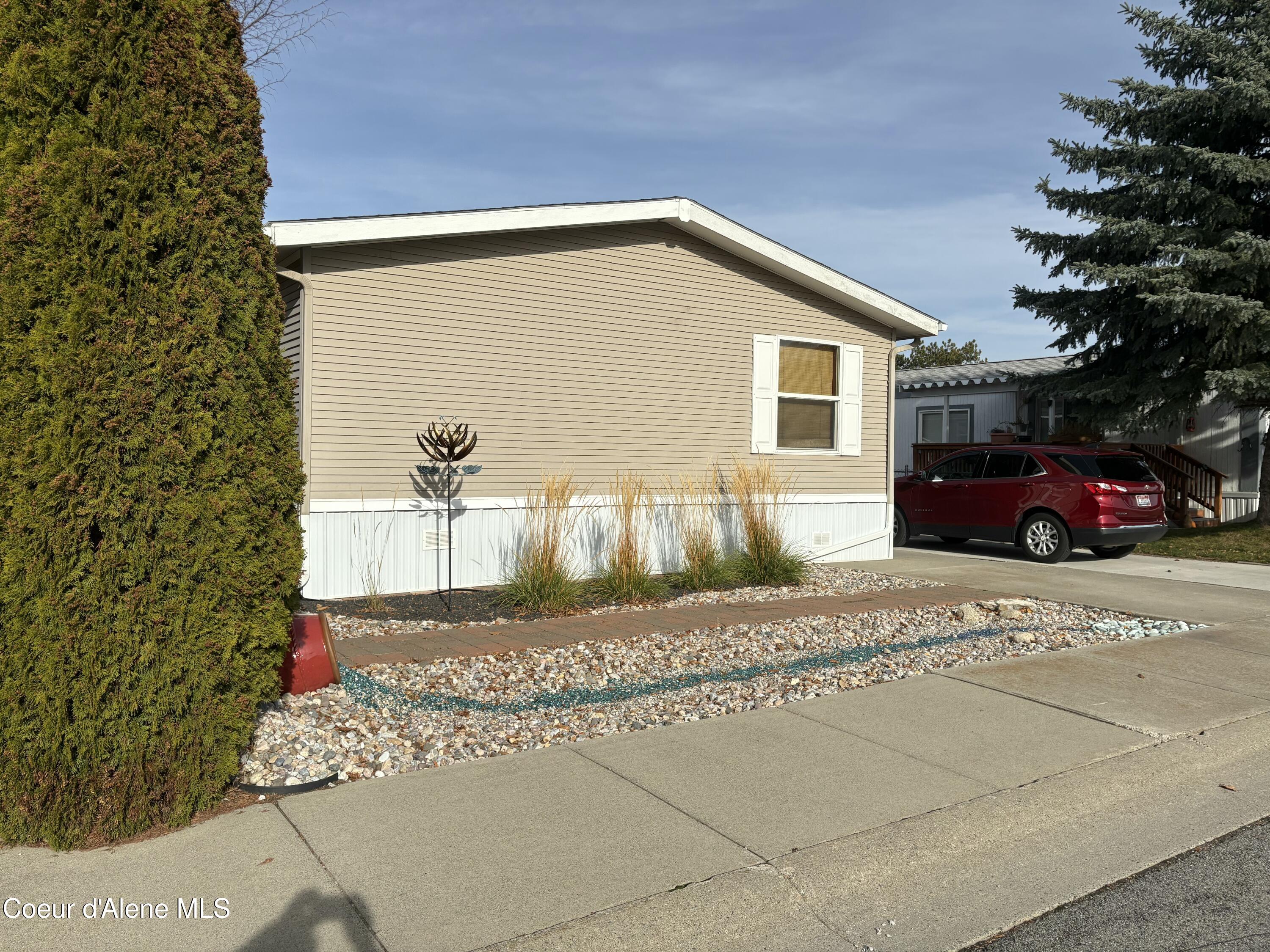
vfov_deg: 53.1
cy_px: 476
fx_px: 954
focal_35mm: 26
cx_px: 635
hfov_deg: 67.3
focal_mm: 5.96
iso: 50
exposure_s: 1/5348
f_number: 1.6
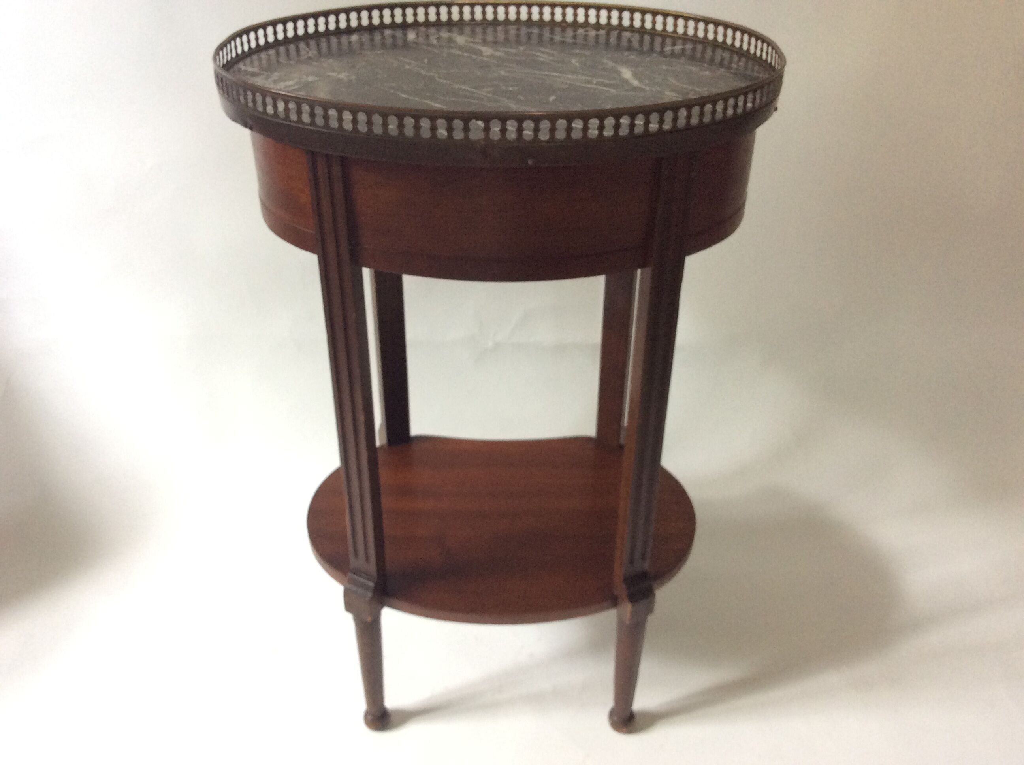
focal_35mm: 32
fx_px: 945
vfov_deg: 44.1
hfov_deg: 56.9
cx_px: 512
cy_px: 382
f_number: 2.4
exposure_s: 1/25
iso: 100
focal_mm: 3.3
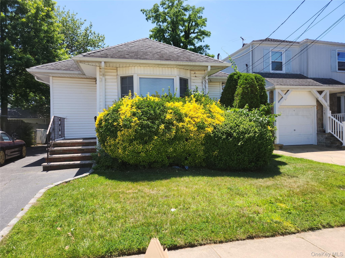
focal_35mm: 23
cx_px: 172
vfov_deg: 58.9
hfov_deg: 73.9
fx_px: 229
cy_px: 129
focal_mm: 5.4
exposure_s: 1/897
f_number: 1.8
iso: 20
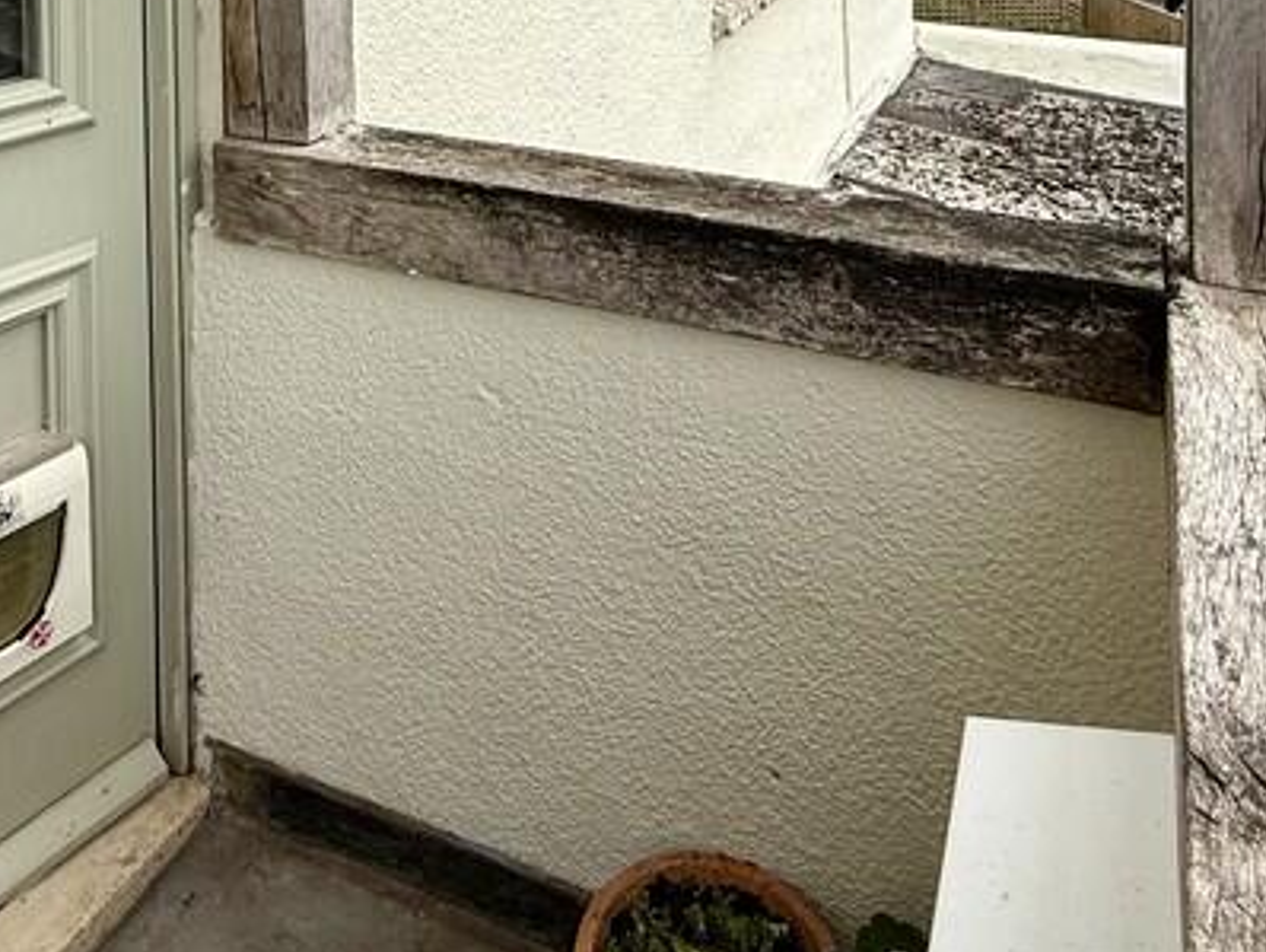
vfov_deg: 32.4
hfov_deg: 51.1
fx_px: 1317
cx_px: 525
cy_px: -204
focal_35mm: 36
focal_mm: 2.22
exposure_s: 1/1572
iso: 50
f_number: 2.2
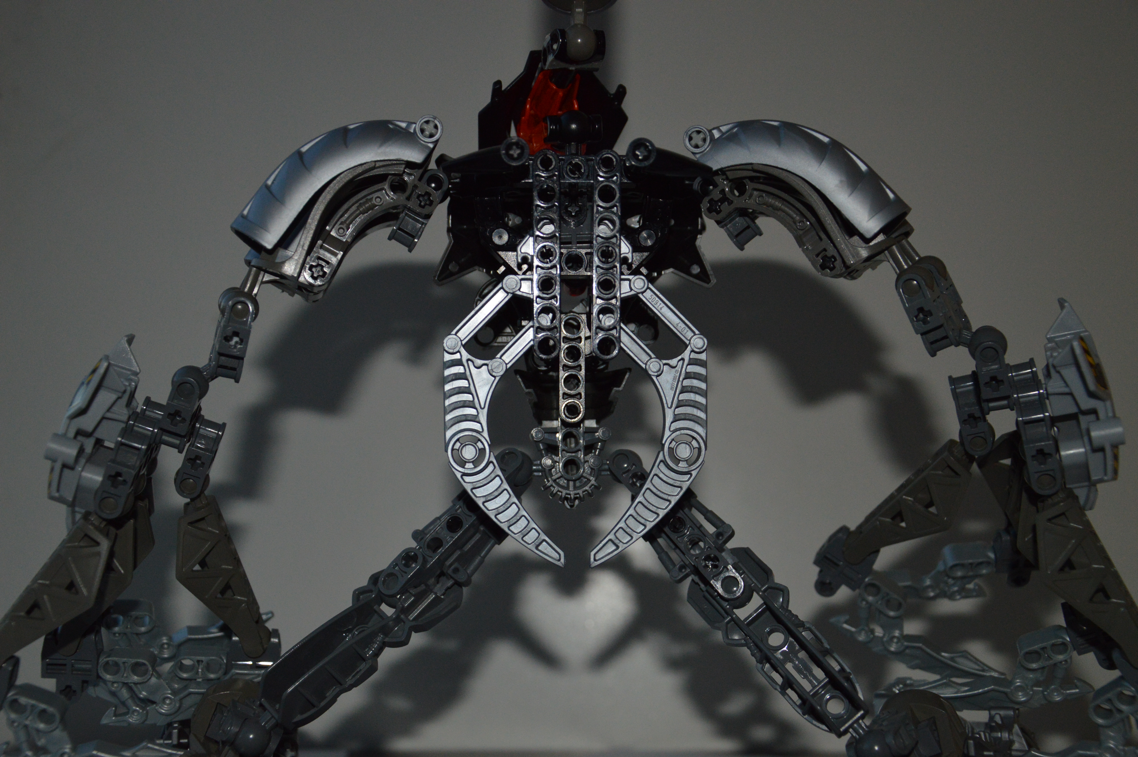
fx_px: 1421
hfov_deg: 43.6
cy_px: 378
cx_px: 569
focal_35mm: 45
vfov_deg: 29.8
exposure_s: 1/60
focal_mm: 30
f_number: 4.2
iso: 1000
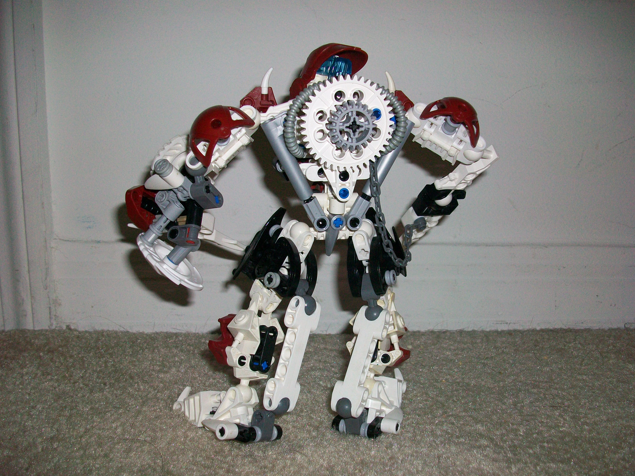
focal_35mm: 33
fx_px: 605
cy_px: 244
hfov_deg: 55.3
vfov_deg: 42.9
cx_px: 326
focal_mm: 5.7
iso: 120
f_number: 2.8
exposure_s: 1/60
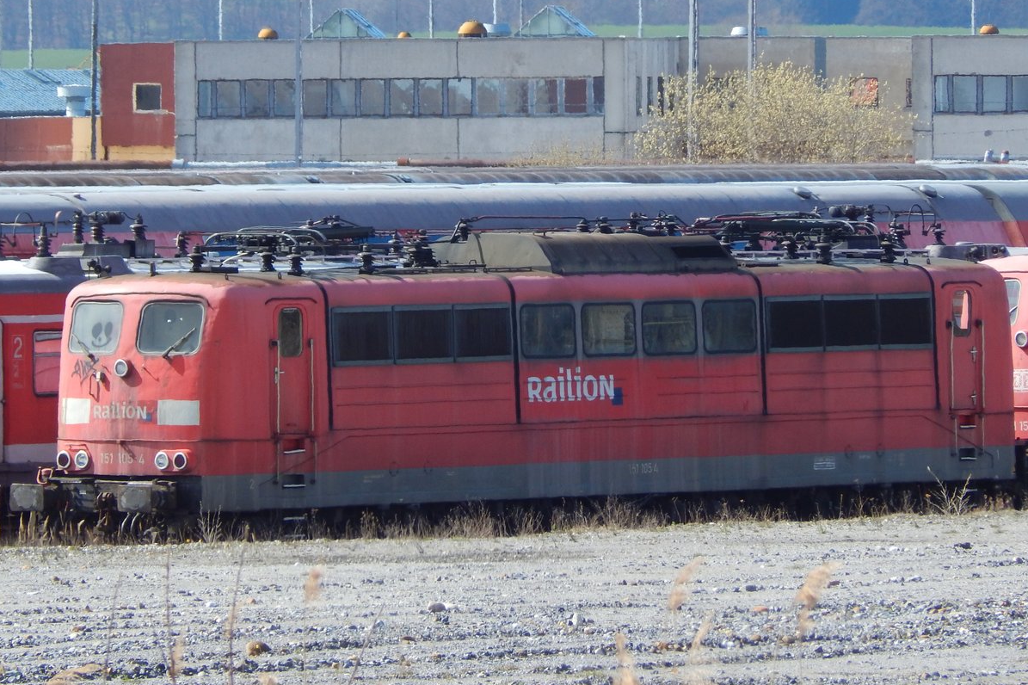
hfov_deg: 4.6
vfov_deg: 3.1
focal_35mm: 444
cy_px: 320
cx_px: 513
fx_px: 12674
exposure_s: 1/400
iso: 125
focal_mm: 76.4
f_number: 5.7
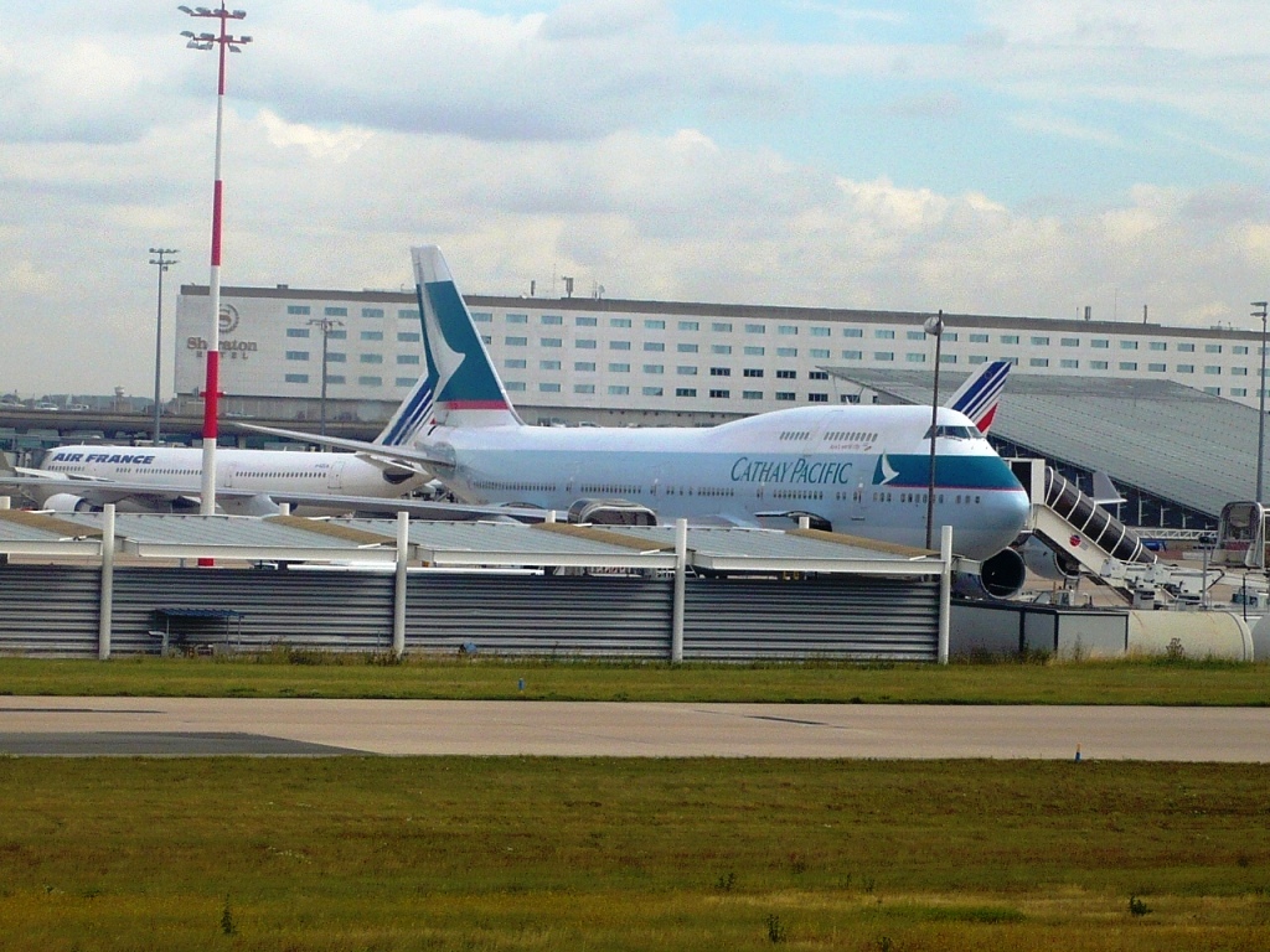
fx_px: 5283
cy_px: 476
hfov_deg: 13.7
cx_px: 635
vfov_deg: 10.3
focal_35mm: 144
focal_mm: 17.4
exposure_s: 1/500
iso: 100
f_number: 5
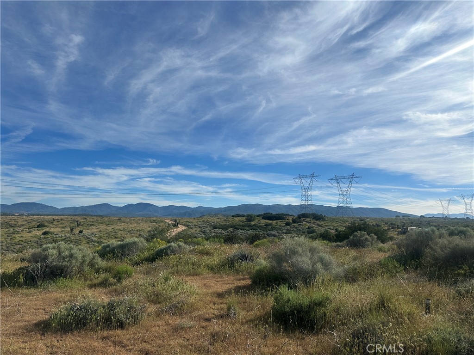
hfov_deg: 71.6
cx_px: 237
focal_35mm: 24
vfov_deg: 56.8
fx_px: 329
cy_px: 178
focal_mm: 6.86
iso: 80
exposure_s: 1/8929
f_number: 1.78
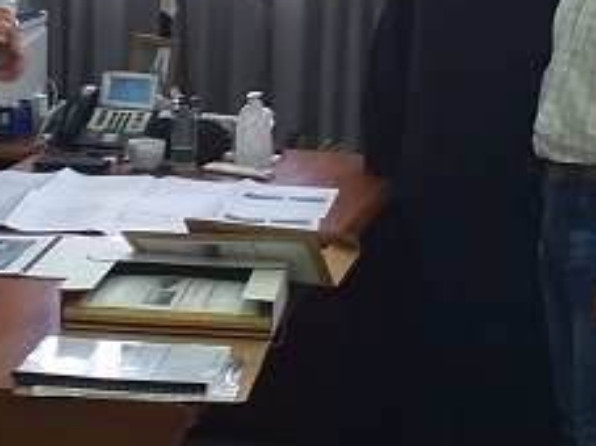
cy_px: 110
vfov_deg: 12.4
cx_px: 349
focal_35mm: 119
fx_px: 2048
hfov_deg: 16.5
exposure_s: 1/50
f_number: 1.9
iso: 100
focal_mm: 3.6
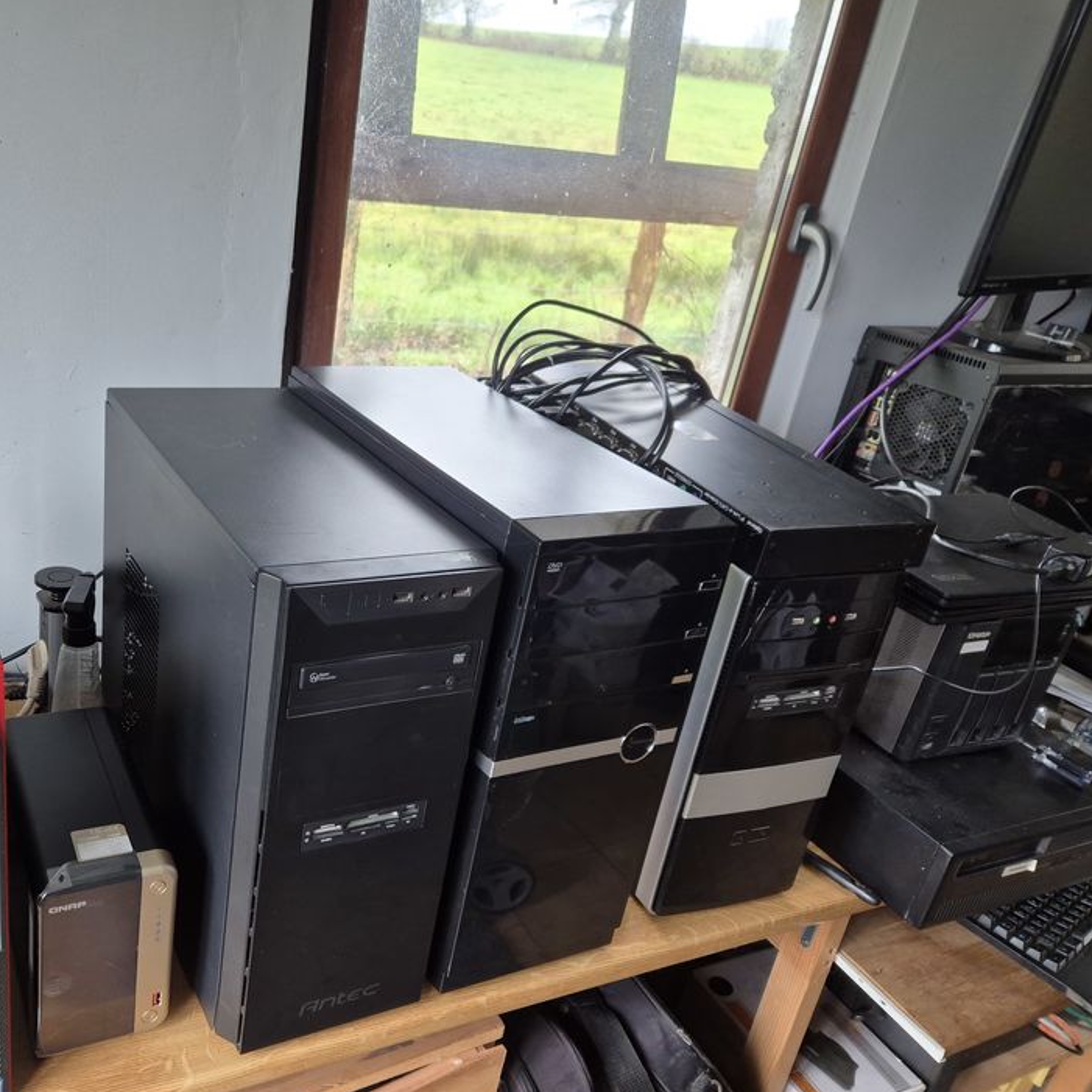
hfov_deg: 54.3
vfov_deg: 55.6
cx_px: 352
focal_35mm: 29
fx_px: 1035
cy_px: 570
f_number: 1.8
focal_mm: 5.4
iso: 200
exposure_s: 1/180
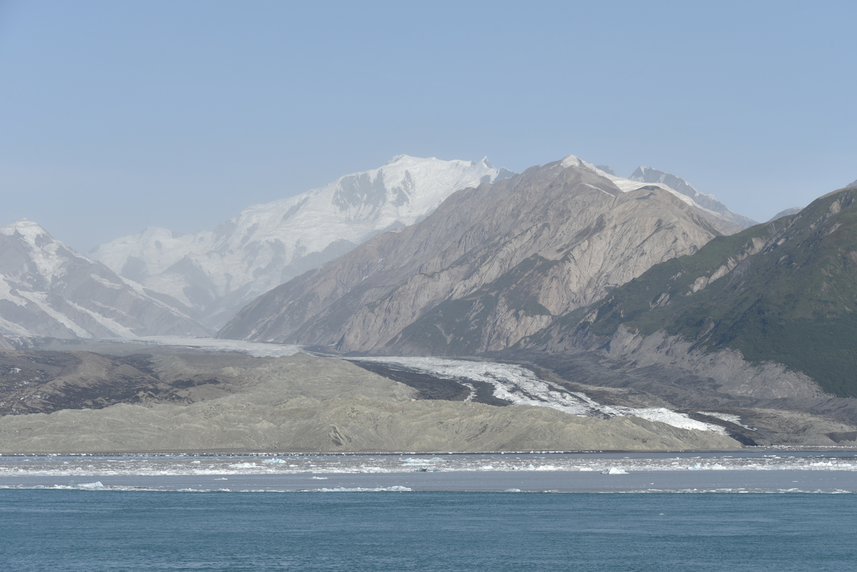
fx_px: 2214
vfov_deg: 14.7
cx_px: 441
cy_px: 288
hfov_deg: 21.9
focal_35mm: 93
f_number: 9
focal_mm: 90
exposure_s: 1/320
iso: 100
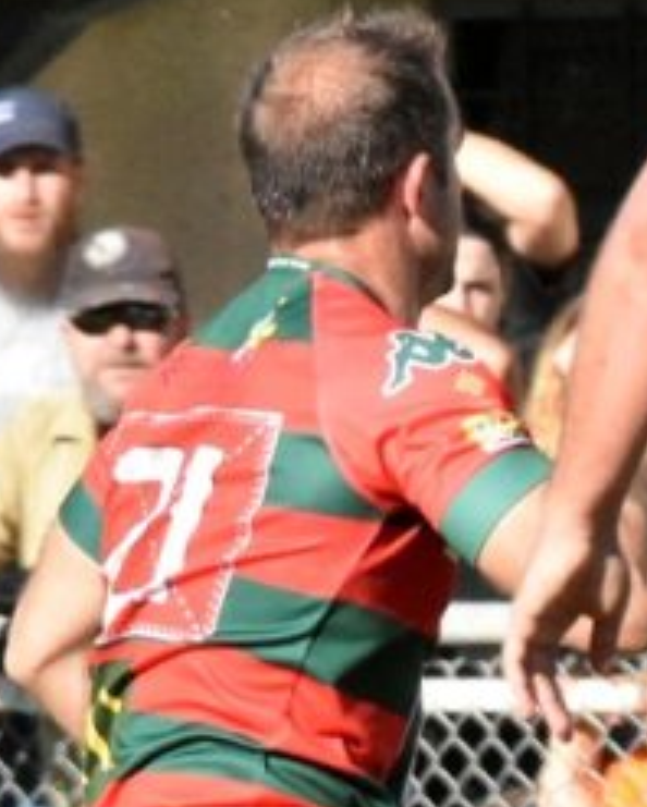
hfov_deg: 0.9
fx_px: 41764
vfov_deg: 1.1
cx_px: 1624
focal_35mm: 1747
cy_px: 732
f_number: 11
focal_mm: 300
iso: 1600
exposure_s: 1/1600
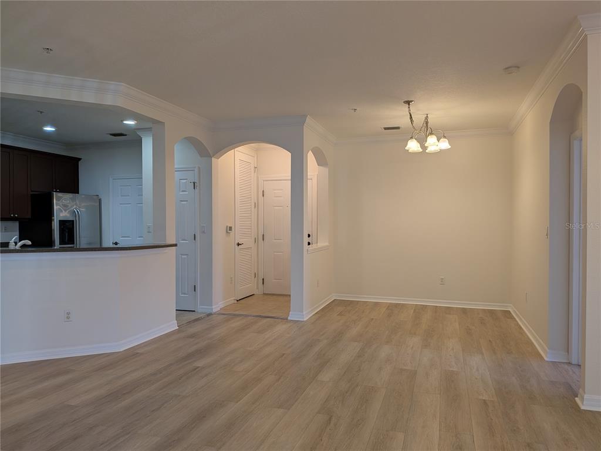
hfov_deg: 71.6
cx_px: 300
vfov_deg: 56.8
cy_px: 226
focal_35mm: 24
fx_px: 417
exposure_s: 1/173
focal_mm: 4.53
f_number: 1.7
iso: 31
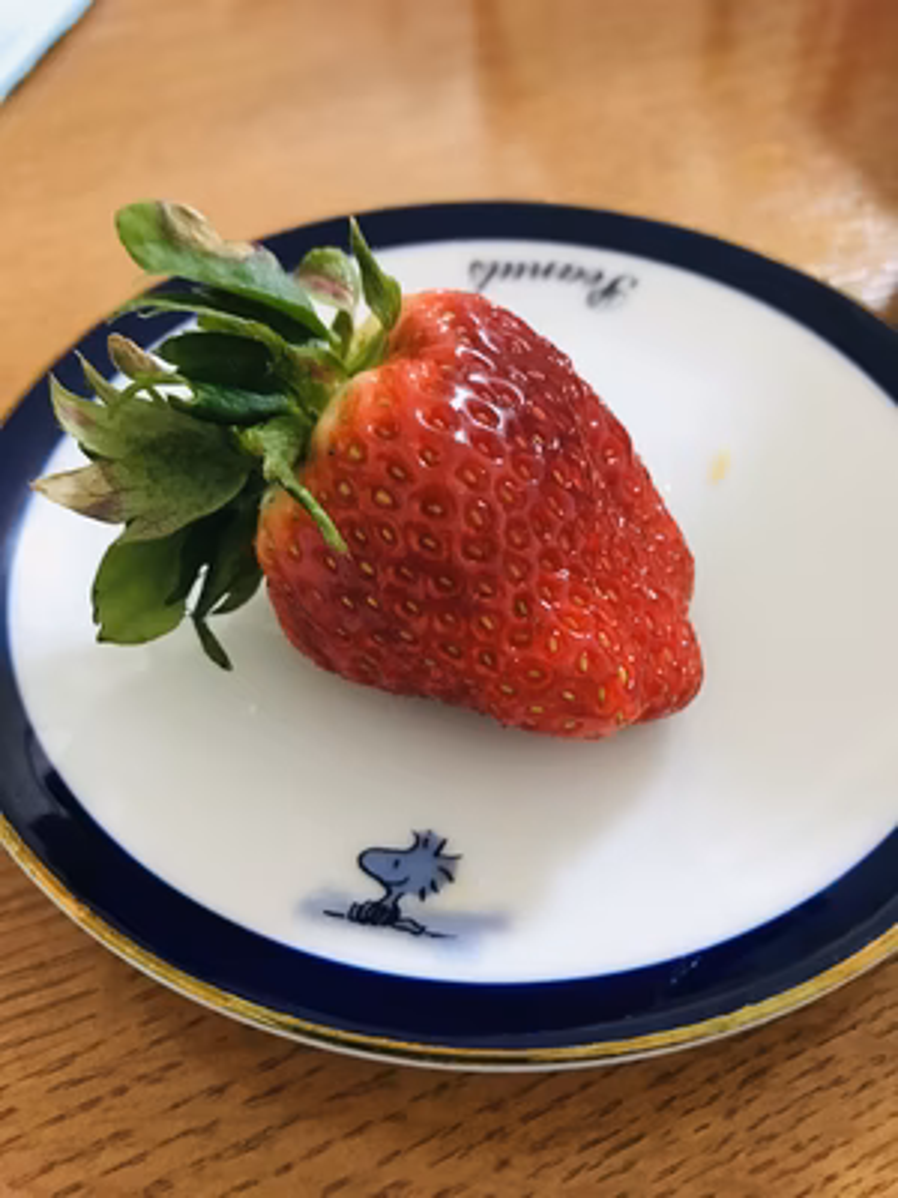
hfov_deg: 49.7
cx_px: 449
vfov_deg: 63.4
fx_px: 968
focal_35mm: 28
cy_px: 599
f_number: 1.8
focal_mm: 3.99
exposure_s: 1/15
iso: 50
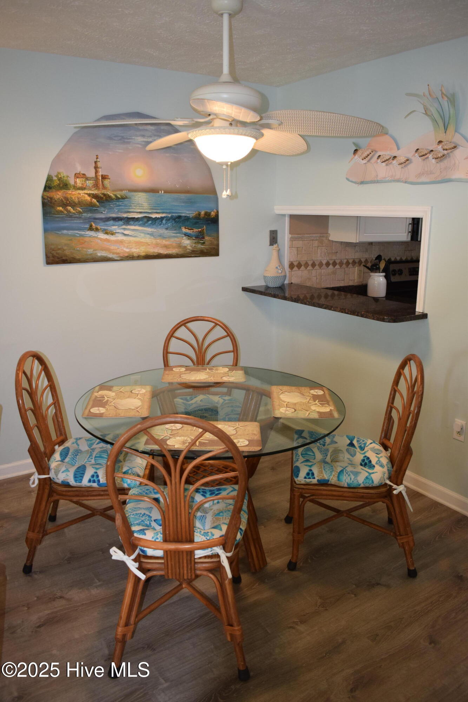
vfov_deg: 67.4
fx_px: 527
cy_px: 351
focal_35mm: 27
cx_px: 234
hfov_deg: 47.9
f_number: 4.5
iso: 800
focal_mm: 18
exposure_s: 1/100
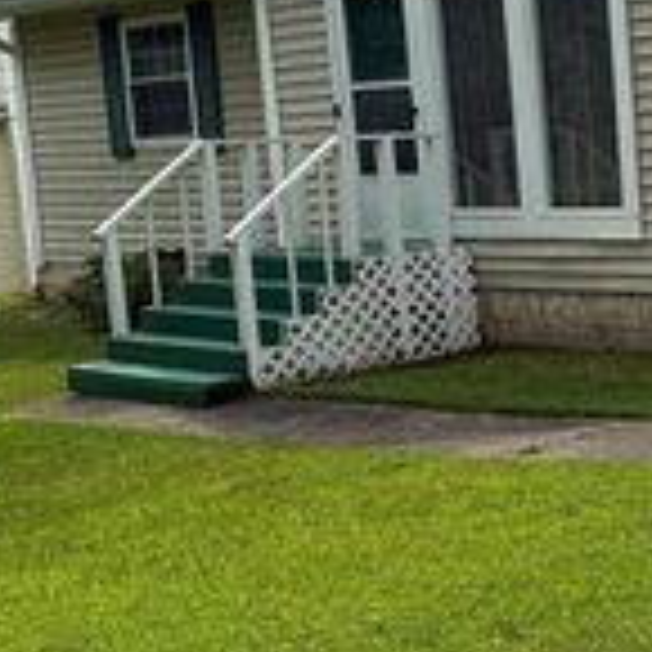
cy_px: 272
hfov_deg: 20.2
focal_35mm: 73
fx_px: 1556
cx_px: 989
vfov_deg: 23.6
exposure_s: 1/4975
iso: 80
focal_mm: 6.76
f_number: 1.78
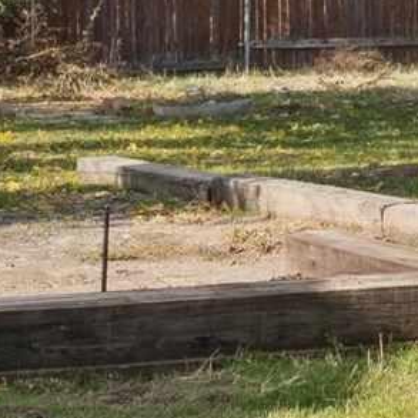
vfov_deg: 8.8
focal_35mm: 198
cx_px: 974
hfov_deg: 8.2
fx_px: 2702
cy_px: -51
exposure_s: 1/320
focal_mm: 22.2
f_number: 13
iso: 400
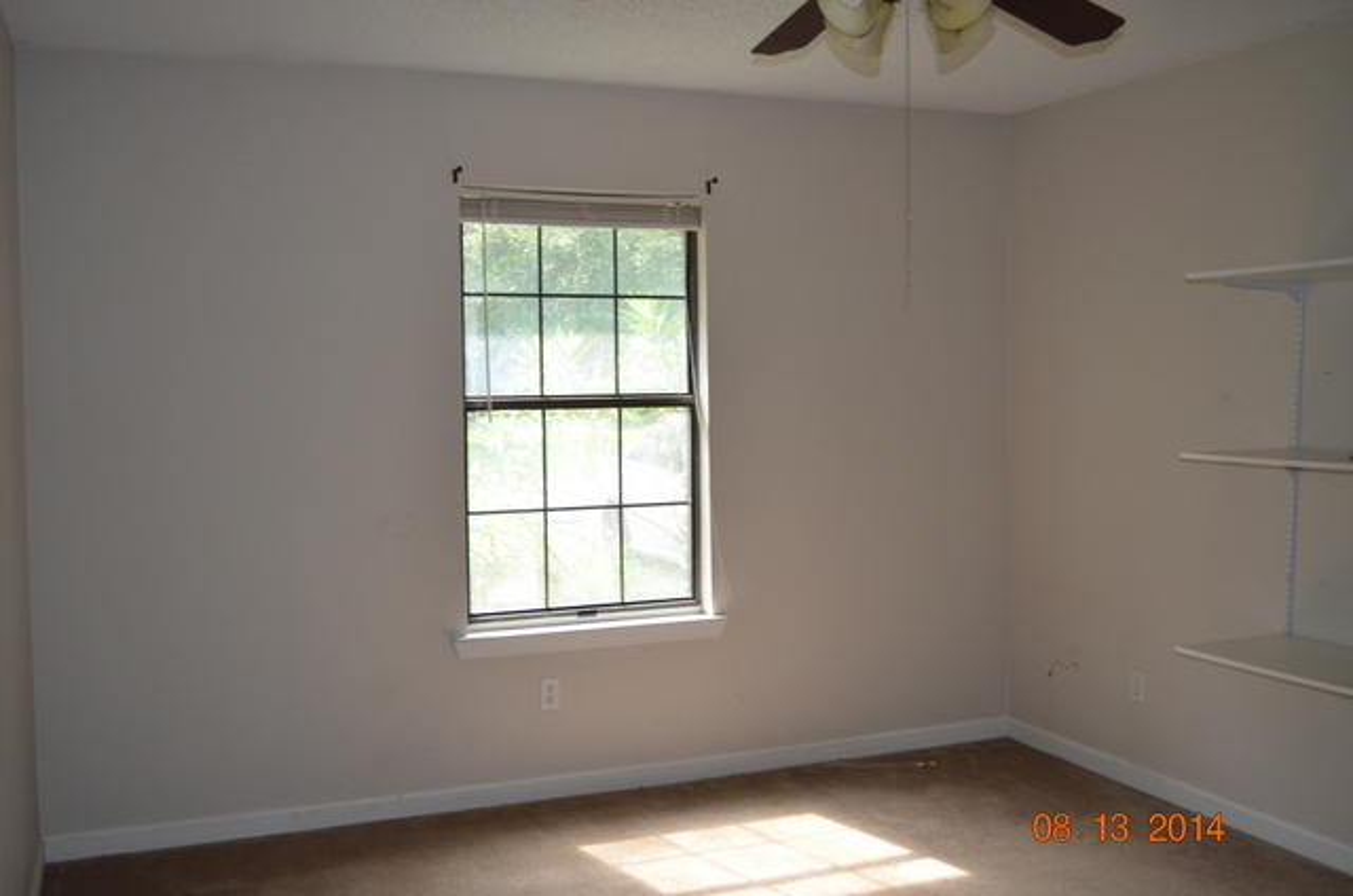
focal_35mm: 36
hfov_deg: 53.2
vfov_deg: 36.7
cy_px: 448
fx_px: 1350
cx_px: 676
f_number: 4
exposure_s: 1/125
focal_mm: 24
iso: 360
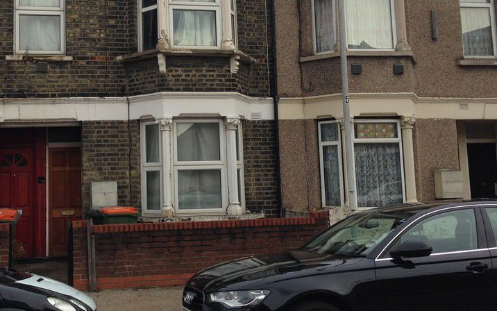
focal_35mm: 50
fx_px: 677
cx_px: 150
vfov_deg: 25.7
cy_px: 96
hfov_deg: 39.6
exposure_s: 1/570
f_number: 2.4
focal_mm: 4.12
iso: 50
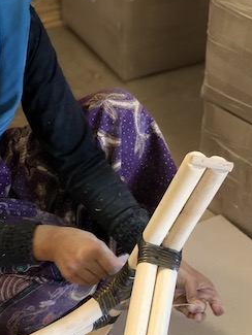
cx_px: 65
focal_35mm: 96
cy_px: 262
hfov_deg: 15.3
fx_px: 931
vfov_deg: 20.2
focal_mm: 6
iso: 100
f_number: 2.4
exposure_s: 1/33
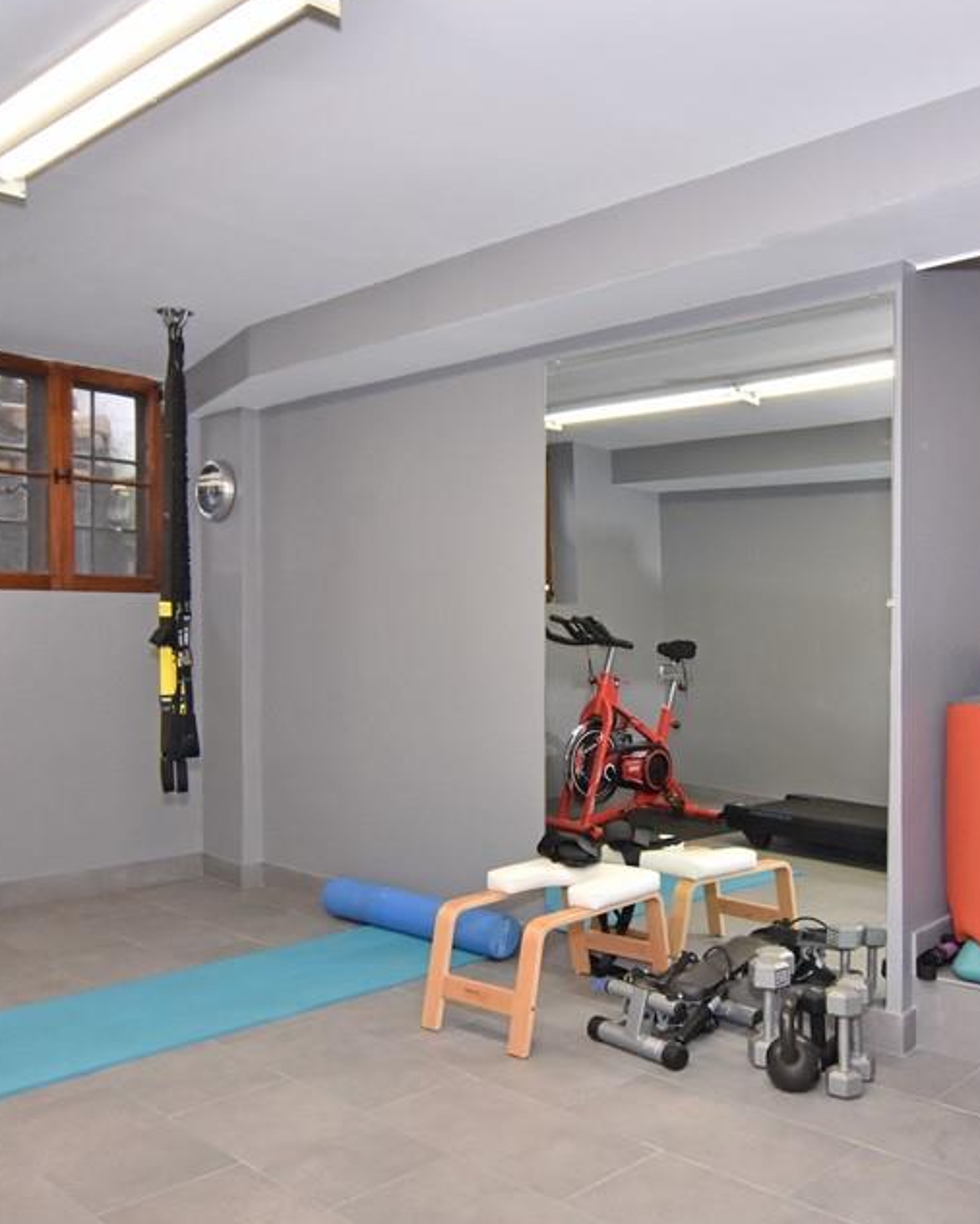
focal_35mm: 29
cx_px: 604
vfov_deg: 60.4
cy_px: 642
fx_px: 1051
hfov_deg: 49.6
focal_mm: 12
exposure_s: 1/50
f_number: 11
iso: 640
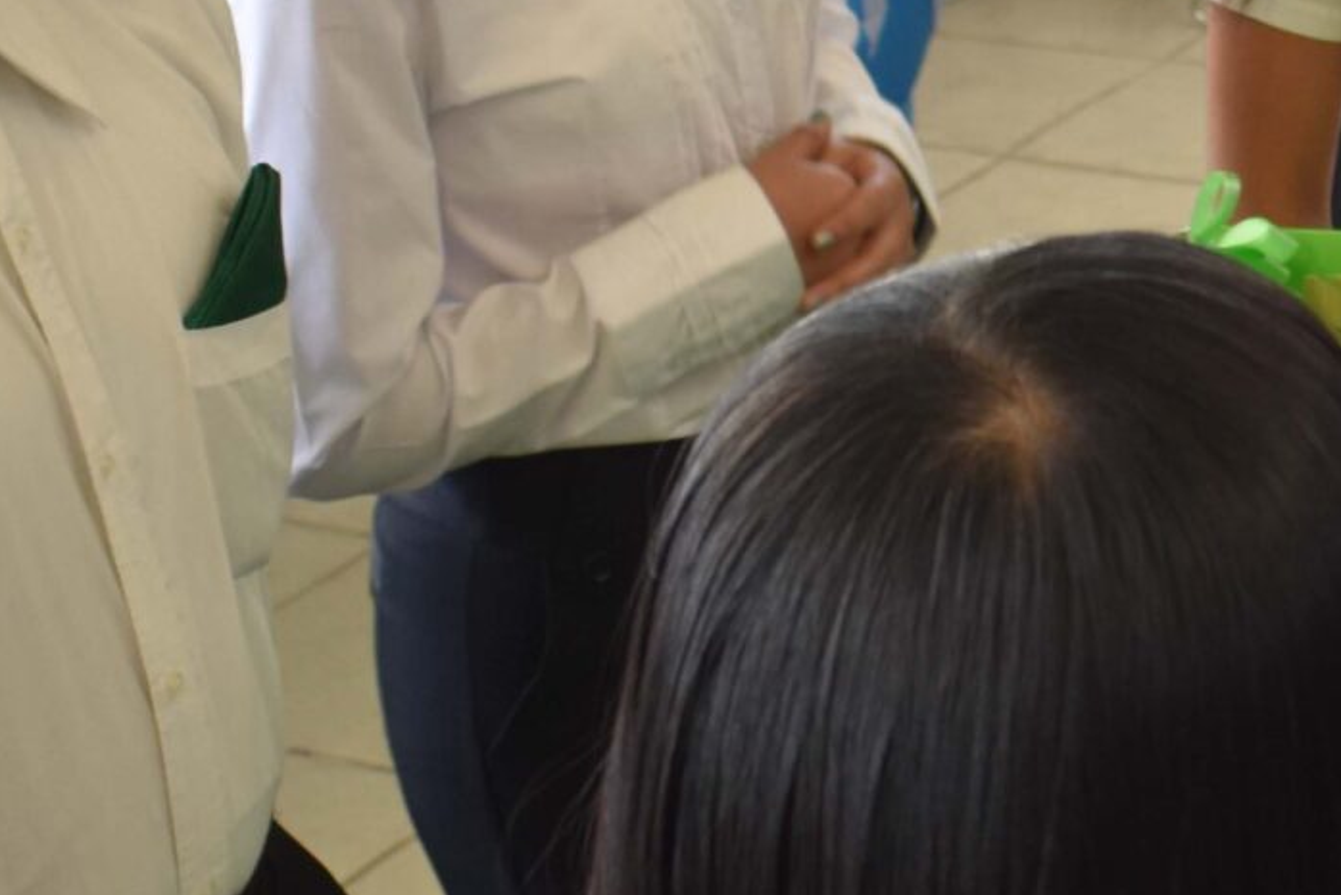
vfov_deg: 12.5
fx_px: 4099
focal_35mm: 110
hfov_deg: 18.1
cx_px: 1376
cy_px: 327
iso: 560
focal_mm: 20
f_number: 4
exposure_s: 1/60
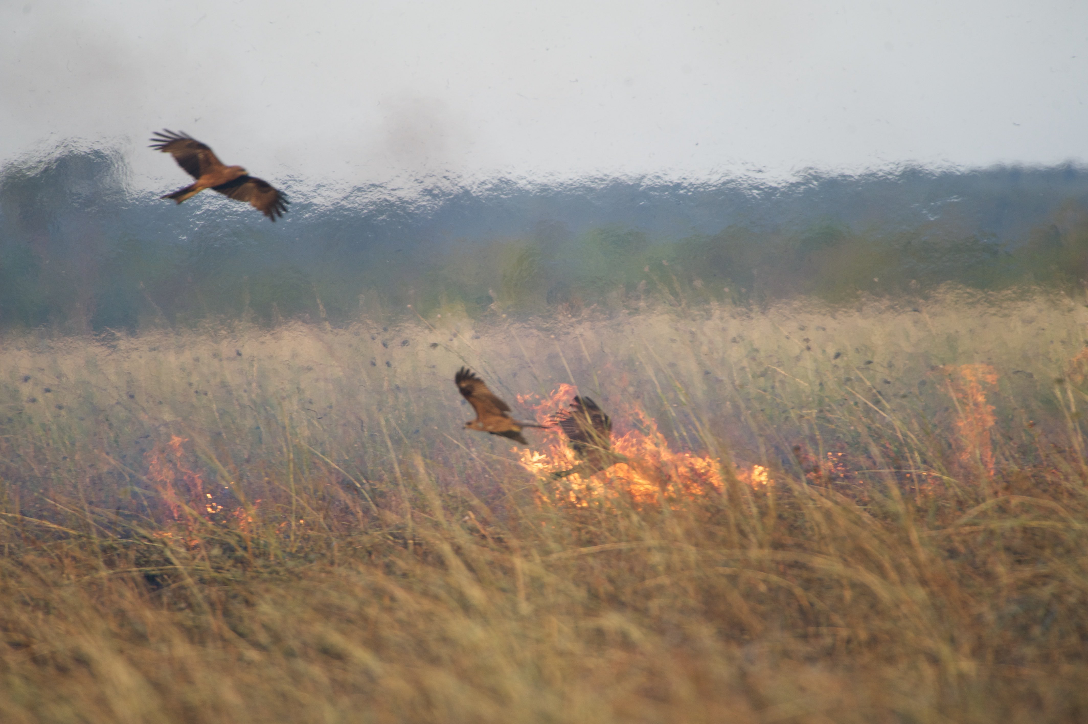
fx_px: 19632
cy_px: 362
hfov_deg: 3.2
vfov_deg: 2.1
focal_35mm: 650
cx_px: 544
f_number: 6.7
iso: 800
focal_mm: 650
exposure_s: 1/320
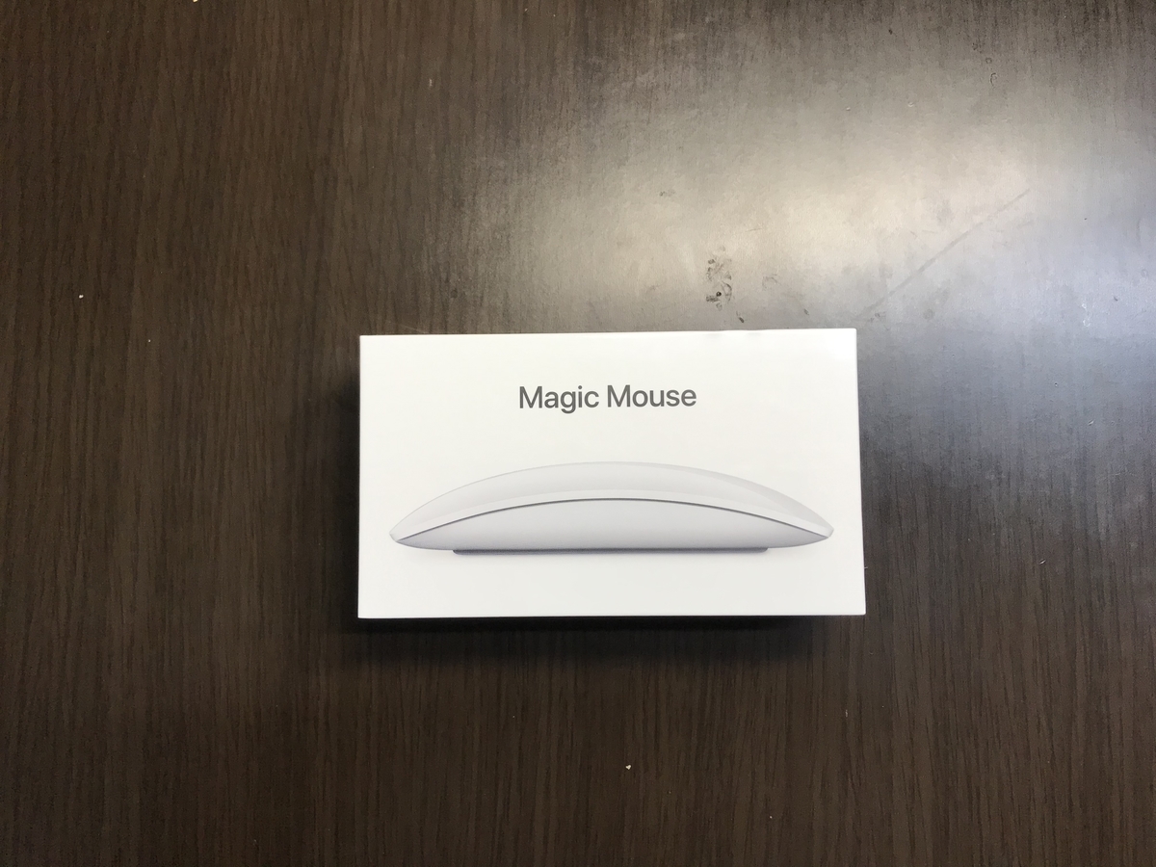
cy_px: 434
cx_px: 578
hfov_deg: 63.4
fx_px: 935
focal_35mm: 28
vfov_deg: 49.7
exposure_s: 1/120
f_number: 1.8
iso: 40
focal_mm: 3.99
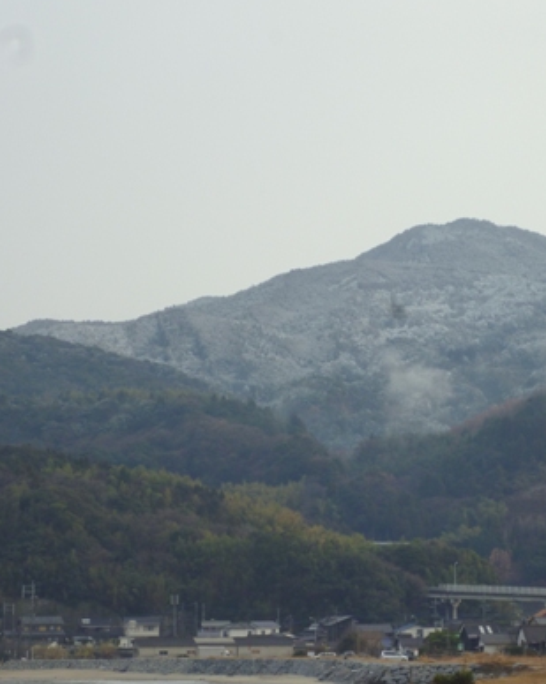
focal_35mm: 147
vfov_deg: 13.1
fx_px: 2973
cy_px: 343
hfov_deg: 10.5
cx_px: 438
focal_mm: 20
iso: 125
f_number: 6.5
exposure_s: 1/125
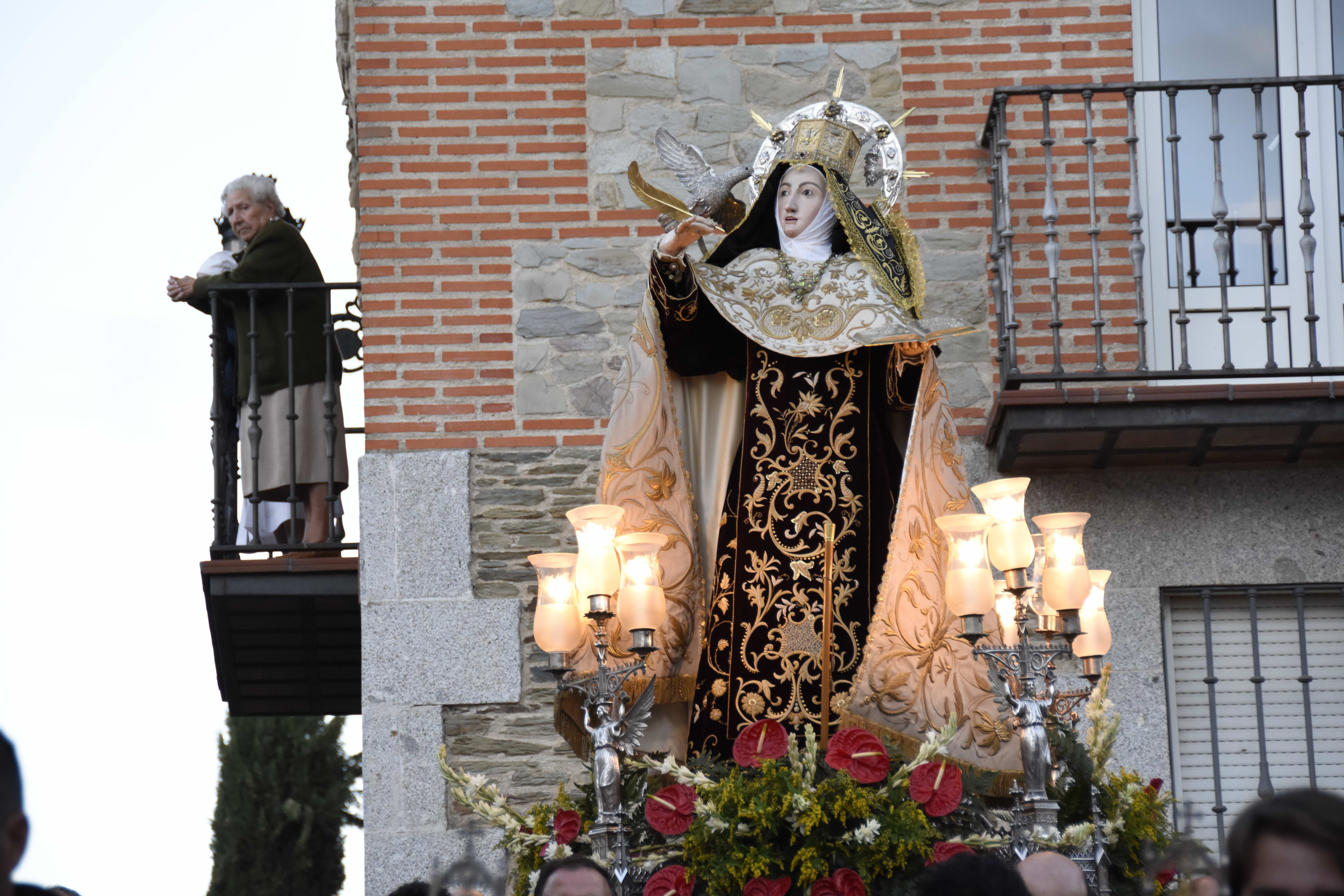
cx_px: 672
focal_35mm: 158
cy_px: 448
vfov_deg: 8.7
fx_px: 5880
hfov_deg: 13.0
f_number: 5.3
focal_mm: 105
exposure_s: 1/200
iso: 1100
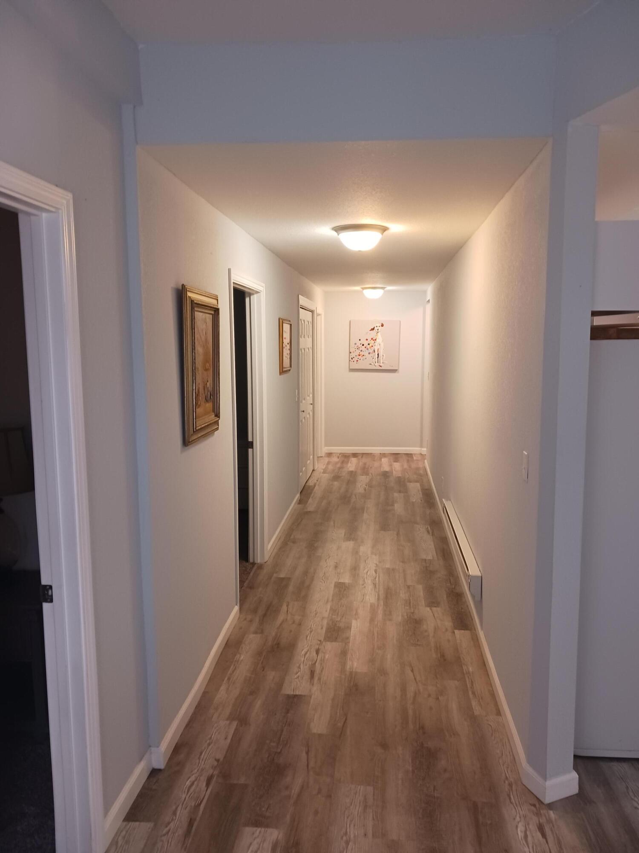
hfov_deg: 51.4
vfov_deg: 65.3
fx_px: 665
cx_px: 320
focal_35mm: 27
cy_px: 426
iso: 250
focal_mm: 4
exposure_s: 1/24
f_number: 1.8
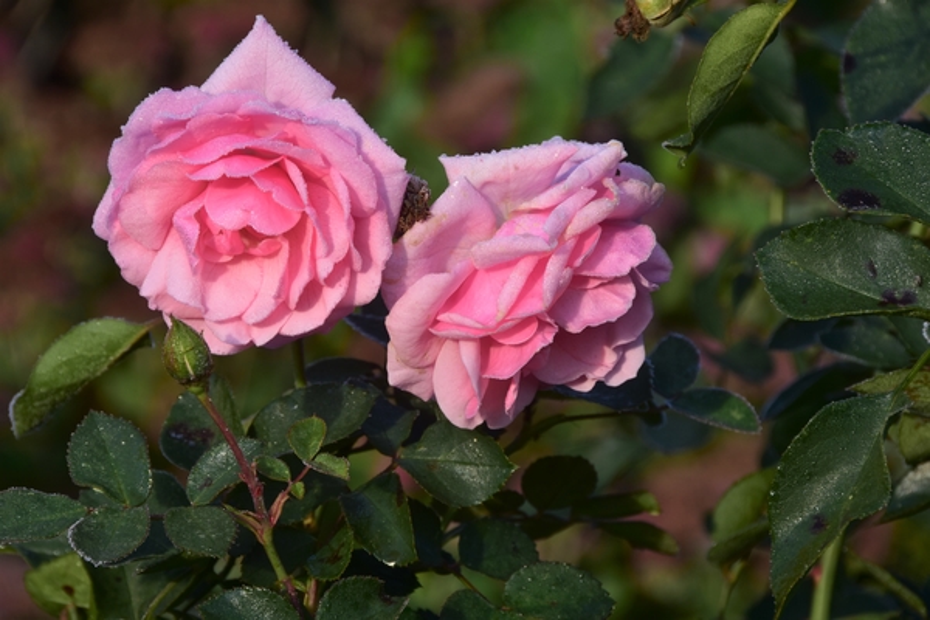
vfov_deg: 4.6
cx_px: 465
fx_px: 7749
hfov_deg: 6.9
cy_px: 310
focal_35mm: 300
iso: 200
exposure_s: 1/100
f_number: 10
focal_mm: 200
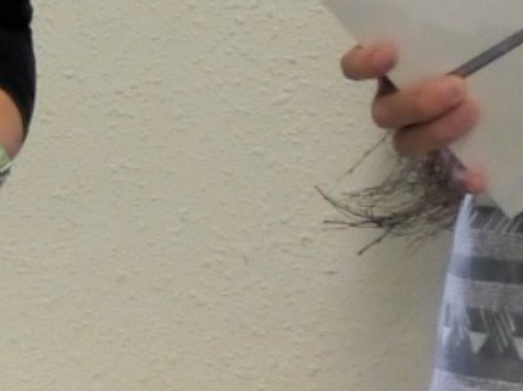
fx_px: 3653
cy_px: -91
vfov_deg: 6.1
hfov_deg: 7.9
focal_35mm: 242
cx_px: -381
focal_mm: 20
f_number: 4.9
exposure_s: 1/60
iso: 800
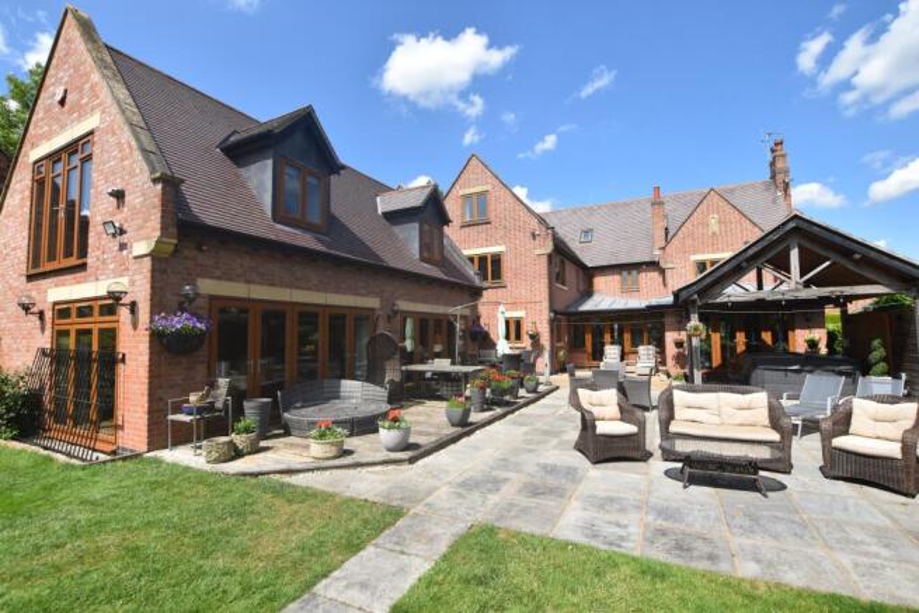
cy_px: 306
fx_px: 421
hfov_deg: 95.0
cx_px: 460
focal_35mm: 16
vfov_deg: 72.1
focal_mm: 11
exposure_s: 1/320
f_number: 9
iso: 200
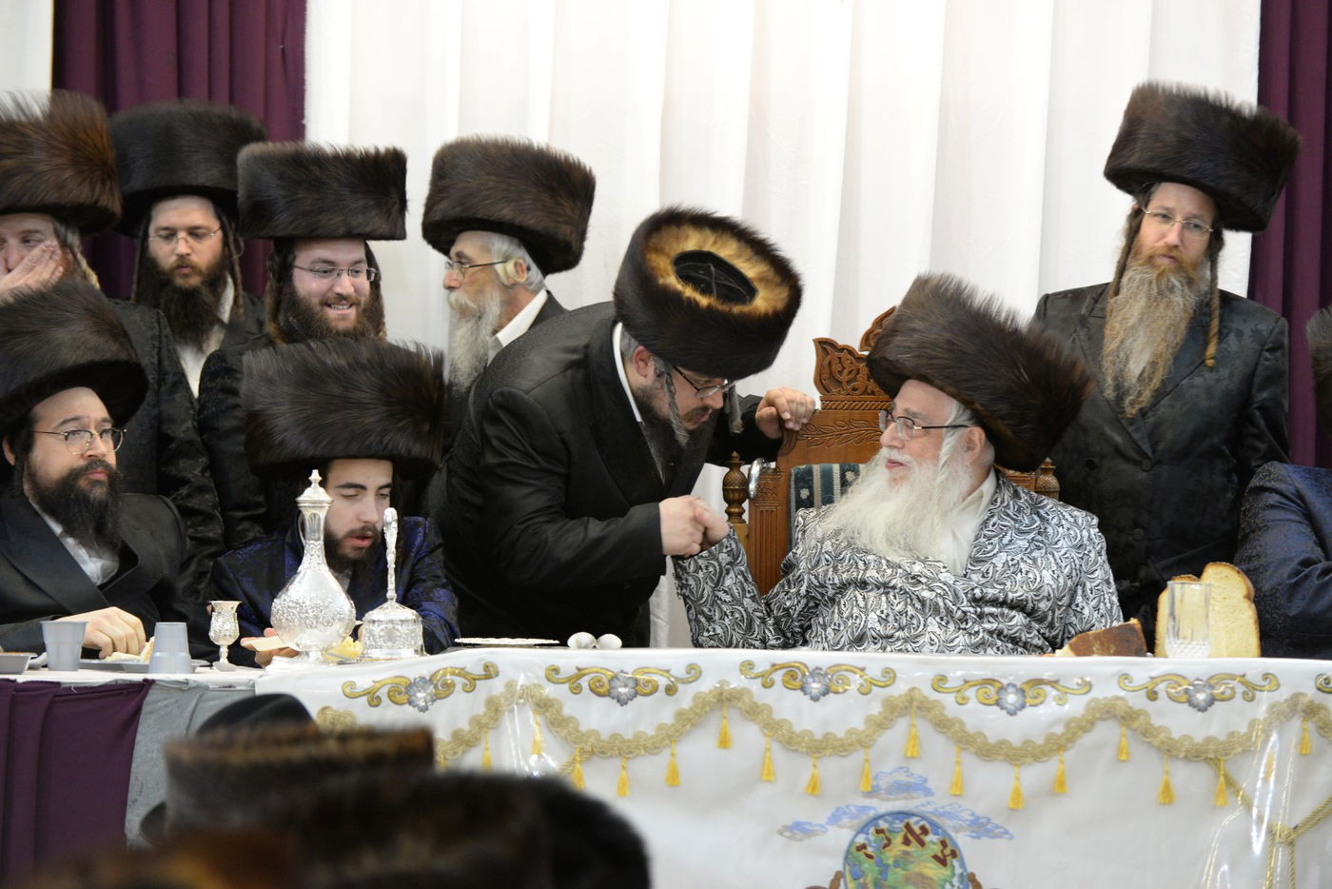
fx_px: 5551
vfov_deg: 9.2
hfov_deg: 13.7
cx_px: 666
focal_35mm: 150
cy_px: 444
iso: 2000
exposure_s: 1/100
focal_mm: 150
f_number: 4.5
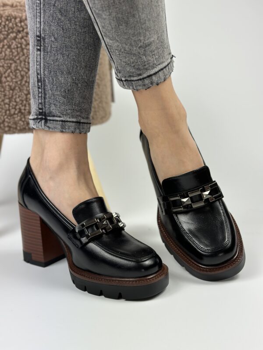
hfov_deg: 30.3
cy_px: 175
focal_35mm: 48
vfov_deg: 39.7
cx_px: 132
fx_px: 486
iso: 80
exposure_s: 1/953
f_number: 1.78
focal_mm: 6.86
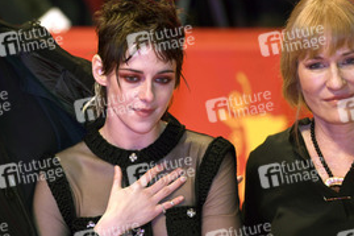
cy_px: 140
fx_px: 3125
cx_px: 126
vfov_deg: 4.3
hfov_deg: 6.5
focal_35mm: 318
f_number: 3.2
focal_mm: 190
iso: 1250
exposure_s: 1/400
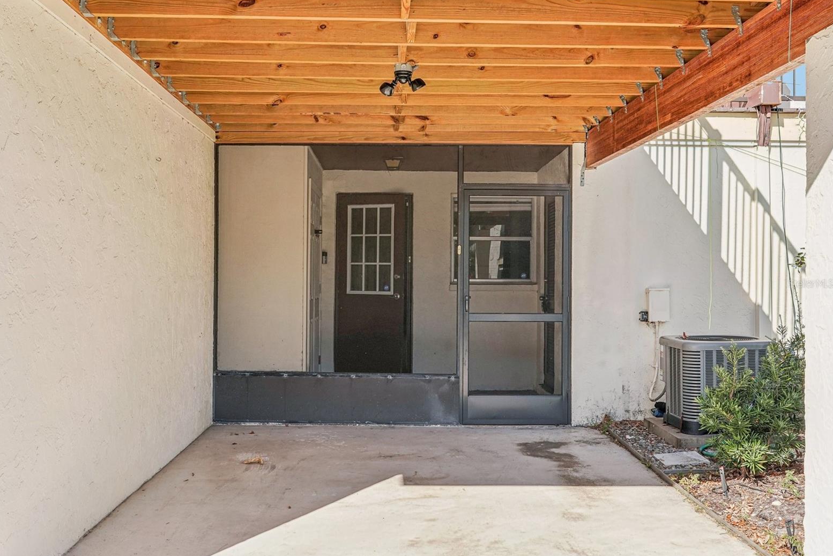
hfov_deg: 54.4
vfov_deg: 37.9
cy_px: 283
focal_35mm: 35
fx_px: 810
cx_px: 407
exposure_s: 1/200
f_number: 9
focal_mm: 34
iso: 400
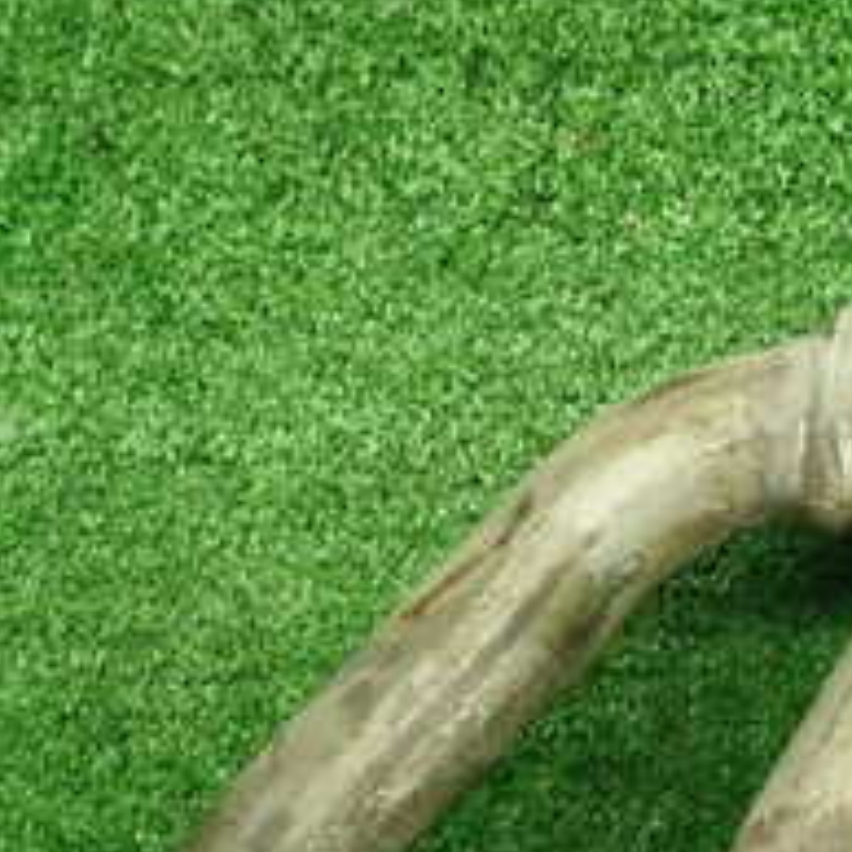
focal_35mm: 82
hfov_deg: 19.8
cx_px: 1028
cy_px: 760
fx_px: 2283
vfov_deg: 20.7
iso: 800
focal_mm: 5.5
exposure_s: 1/125
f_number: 2.3
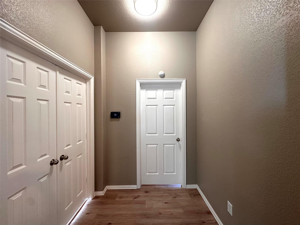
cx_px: 150
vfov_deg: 85.7
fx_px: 121
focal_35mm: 14
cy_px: 112
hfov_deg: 102.1
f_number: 2.2
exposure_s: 1/60
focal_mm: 2.22
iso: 200
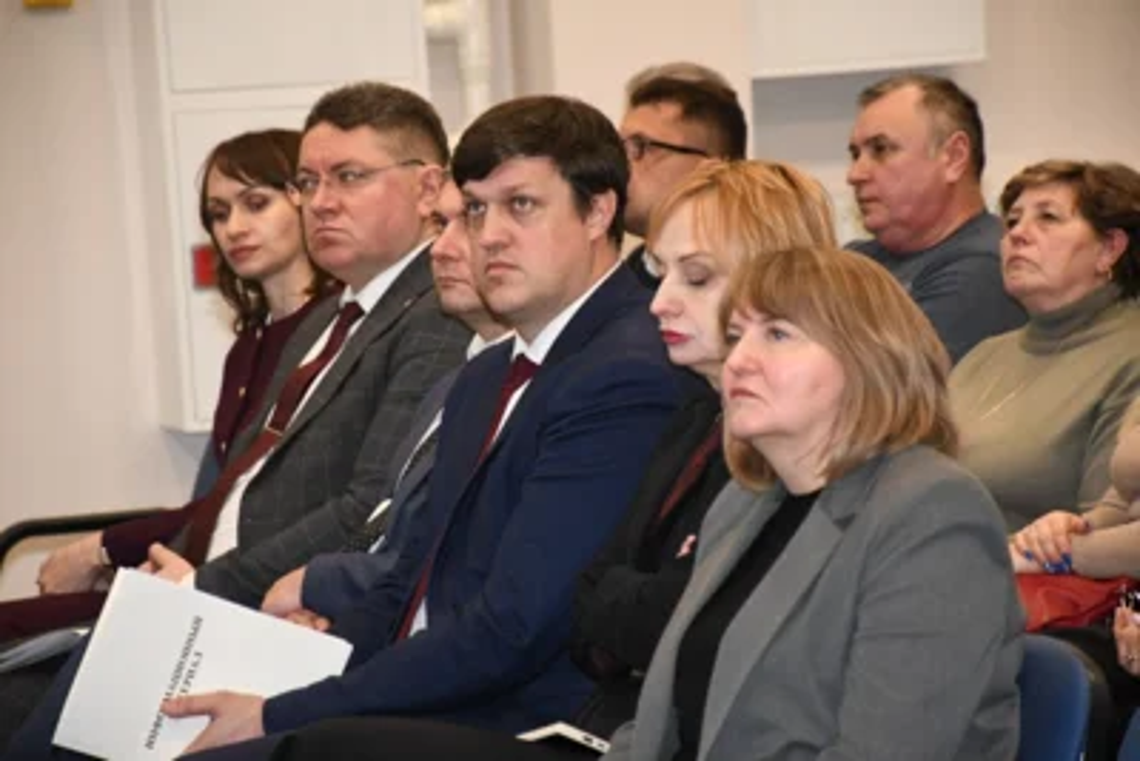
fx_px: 6177
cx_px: 570
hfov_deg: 10.5
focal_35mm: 195
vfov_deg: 7.0
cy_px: 380
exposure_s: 1/60
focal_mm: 130
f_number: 5.6
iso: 2000
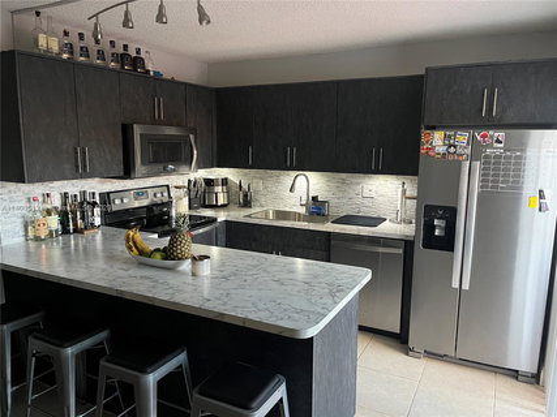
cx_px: 278
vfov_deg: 53.0
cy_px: 208
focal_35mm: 26
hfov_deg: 67.3
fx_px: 418
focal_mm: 5.1
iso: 500
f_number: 1.6
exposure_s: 1/40
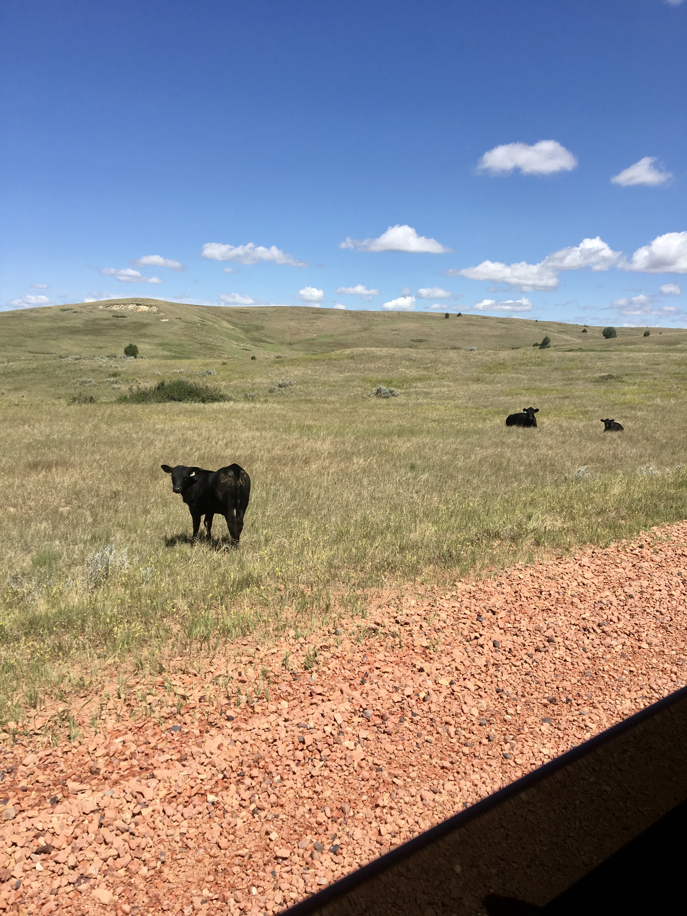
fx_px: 767
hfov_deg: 48.2
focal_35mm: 29
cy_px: 458
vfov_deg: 61.7
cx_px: 344
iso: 25
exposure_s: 1/1972
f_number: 2.2
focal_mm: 4.15
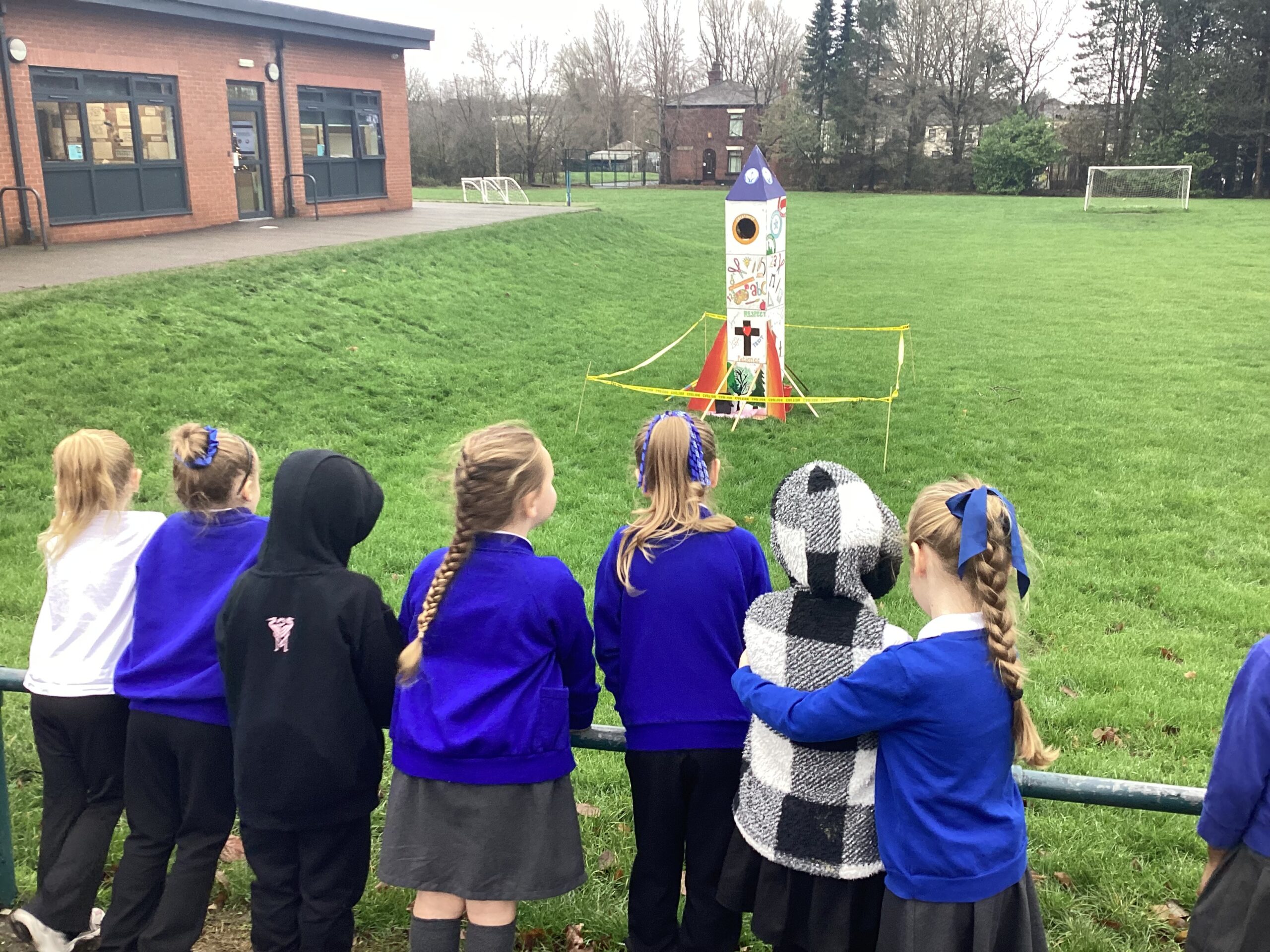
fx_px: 1137
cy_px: 476
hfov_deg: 58.4
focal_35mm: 31
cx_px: 635
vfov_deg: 45.4
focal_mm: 3.3
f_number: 2.4
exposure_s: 1/50
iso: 64
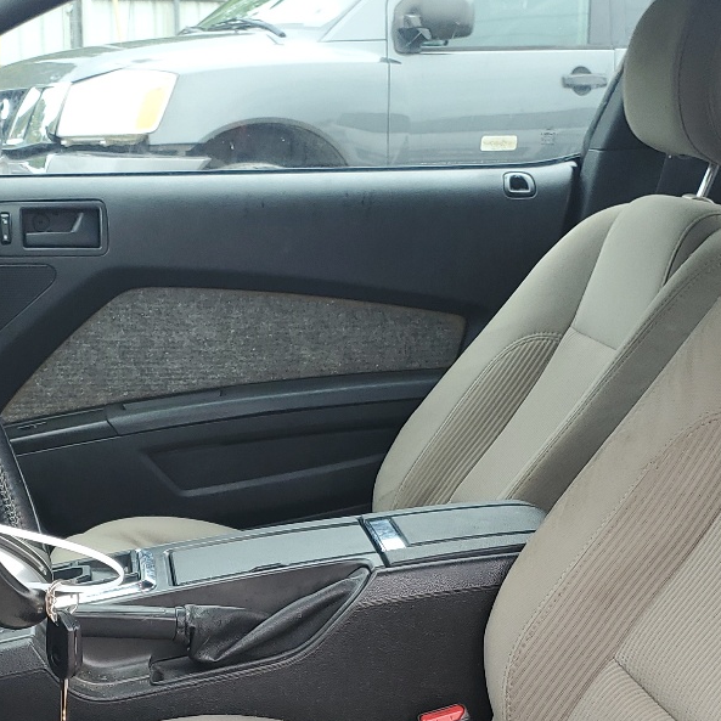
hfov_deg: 27.6
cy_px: 647
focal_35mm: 62
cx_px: 266
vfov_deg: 26.8
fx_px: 1461
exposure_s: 1/132
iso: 50
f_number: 1.5
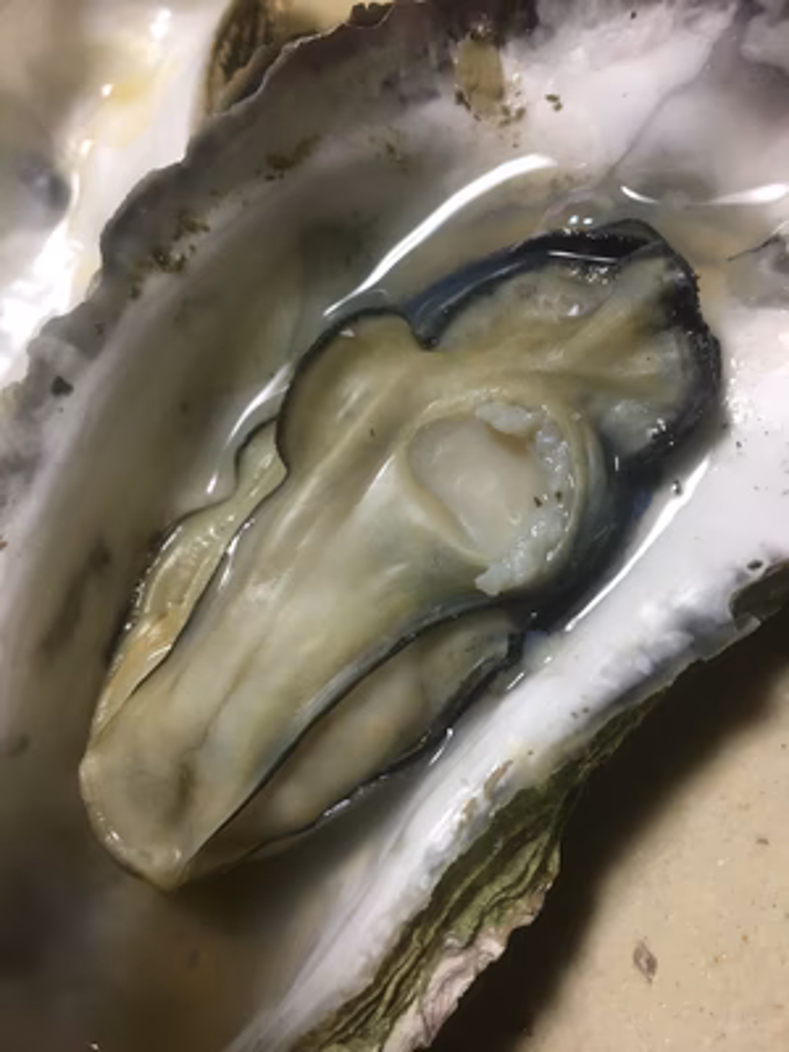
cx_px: 394
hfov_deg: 48.2
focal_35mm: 29
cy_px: 526
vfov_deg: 61.7
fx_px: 881
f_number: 2.2
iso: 64
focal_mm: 4.15
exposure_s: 1/30
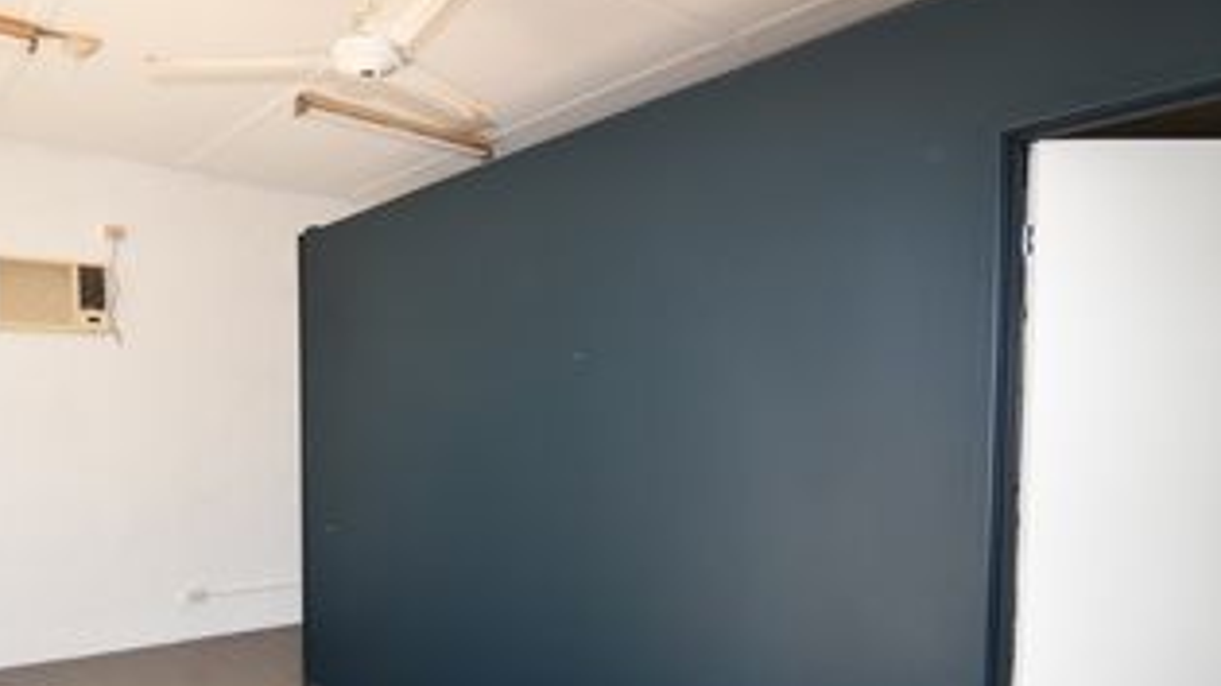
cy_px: 459
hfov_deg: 71.0
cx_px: 368
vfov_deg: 45.2
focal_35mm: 25
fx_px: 809
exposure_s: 1/100
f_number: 5
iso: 200
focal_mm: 11
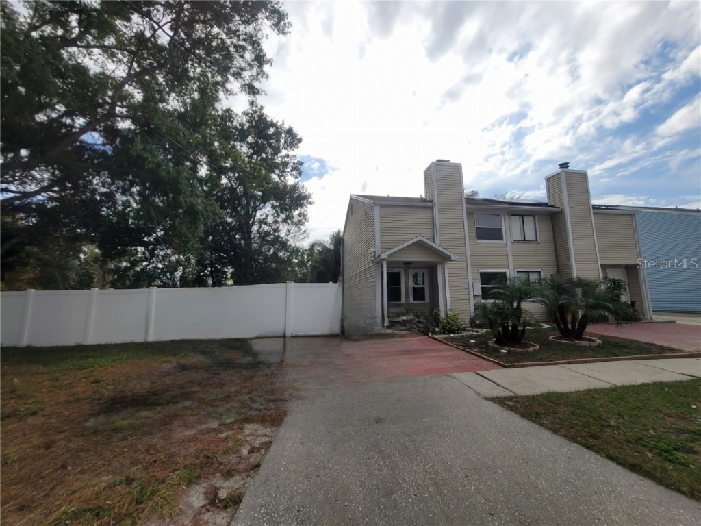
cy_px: 263
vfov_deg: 89.9
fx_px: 263
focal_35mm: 13
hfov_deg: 106.2
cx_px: 350
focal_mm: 2.2
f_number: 2.2
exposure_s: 1/3333
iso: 64
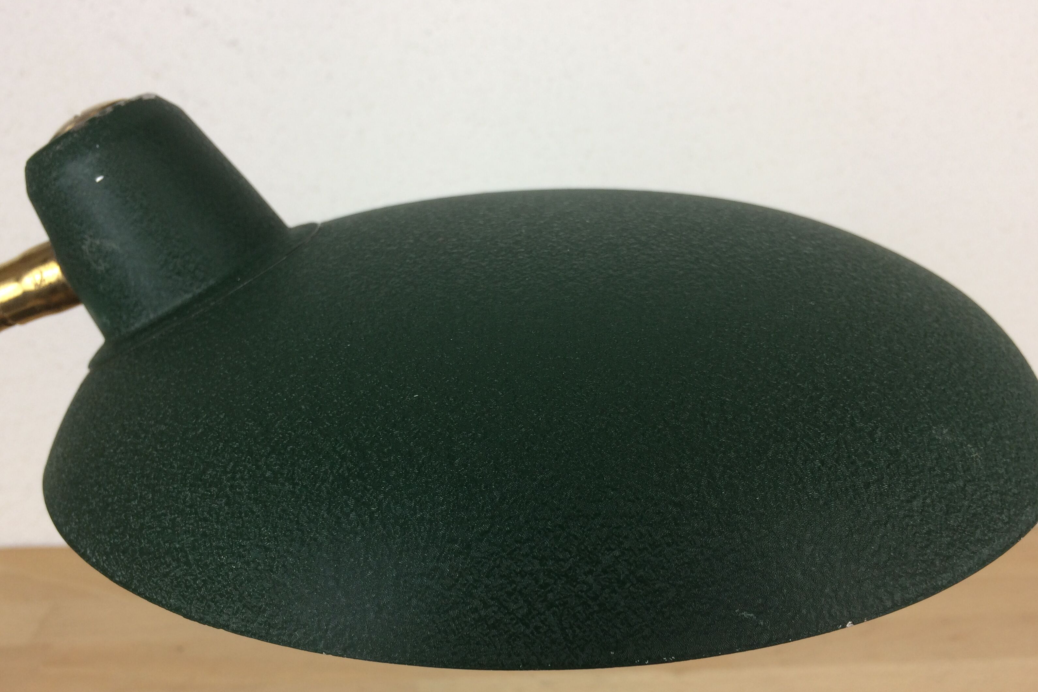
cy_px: 382
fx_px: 894
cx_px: 512
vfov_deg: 42.3
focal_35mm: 31
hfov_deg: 60.3
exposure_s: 1/50
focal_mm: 4.15
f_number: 2.2
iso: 40
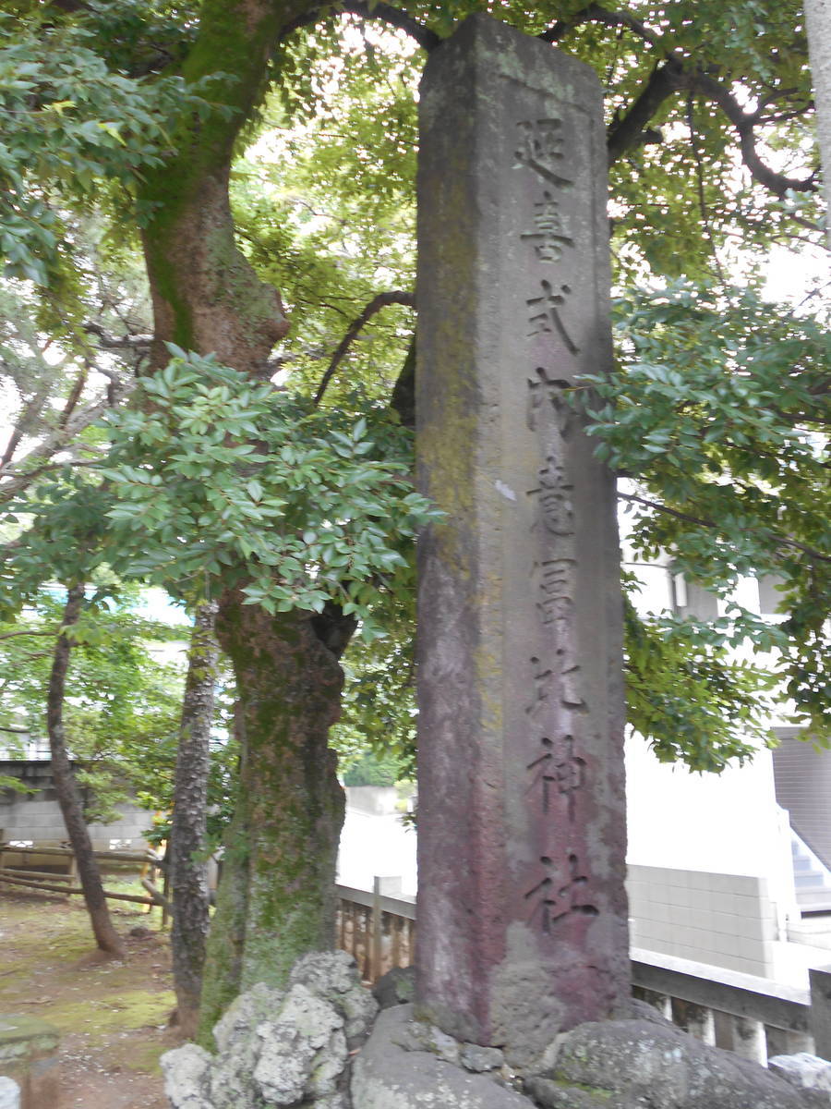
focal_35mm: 34
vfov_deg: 54.0
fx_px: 1088
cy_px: 554
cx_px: 416
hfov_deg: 41.8
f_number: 3.6
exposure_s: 1/30
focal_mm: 5.8
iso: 80
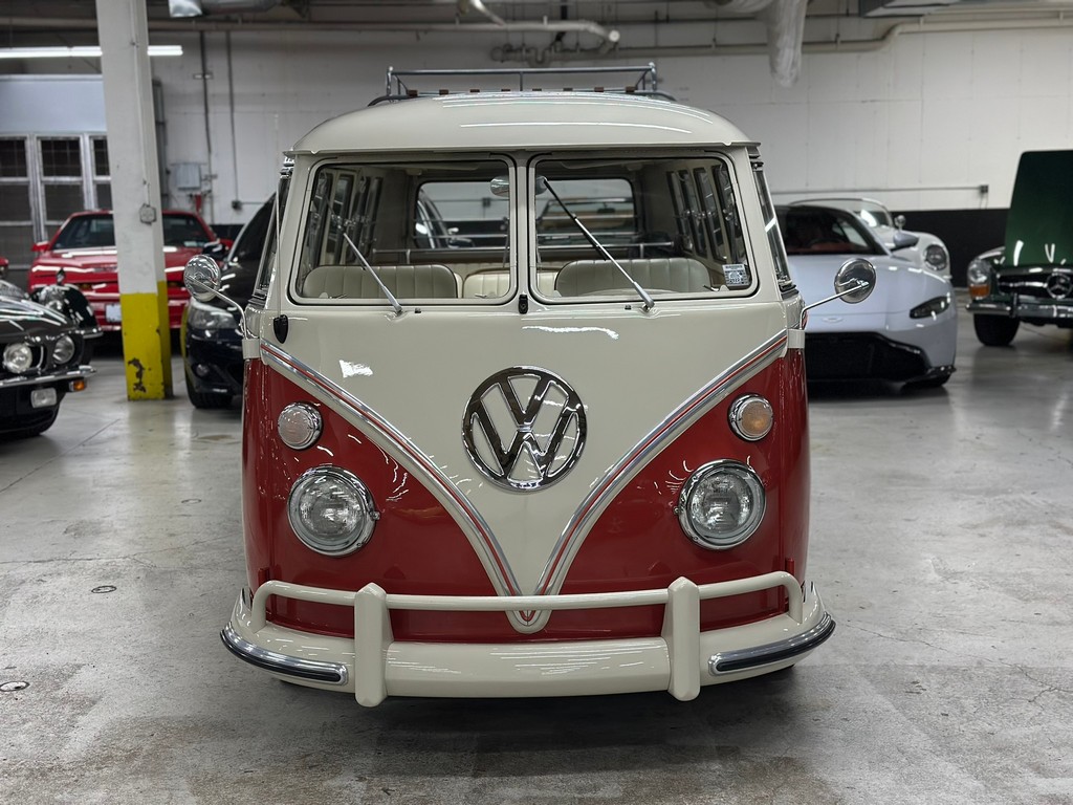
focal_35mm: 48
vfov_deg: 30.3
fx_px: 1488
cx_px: 536
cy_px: 402
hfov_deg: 39.7
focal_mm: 6.86
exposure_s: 1/120
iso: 200
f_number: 1.78
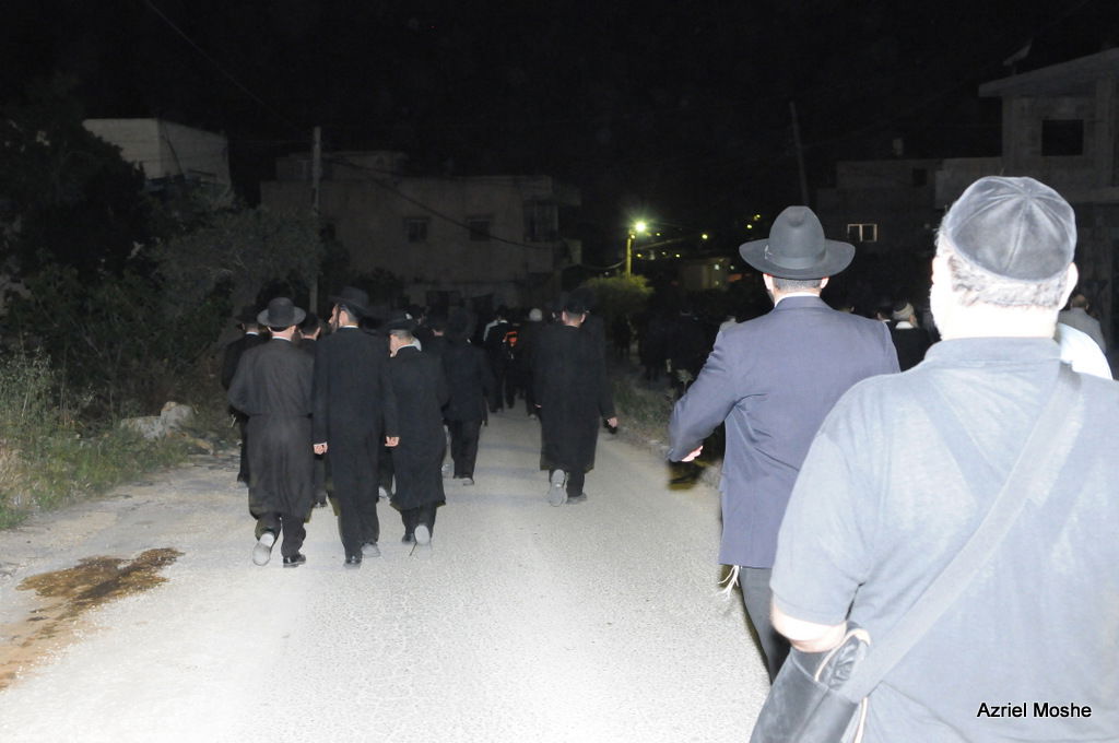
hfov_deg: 46.5
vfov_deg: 31.8
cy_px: 372
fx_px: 1304
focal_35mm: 42
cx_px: 560
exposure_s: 1/10
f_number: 5
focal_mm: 28
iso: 3200
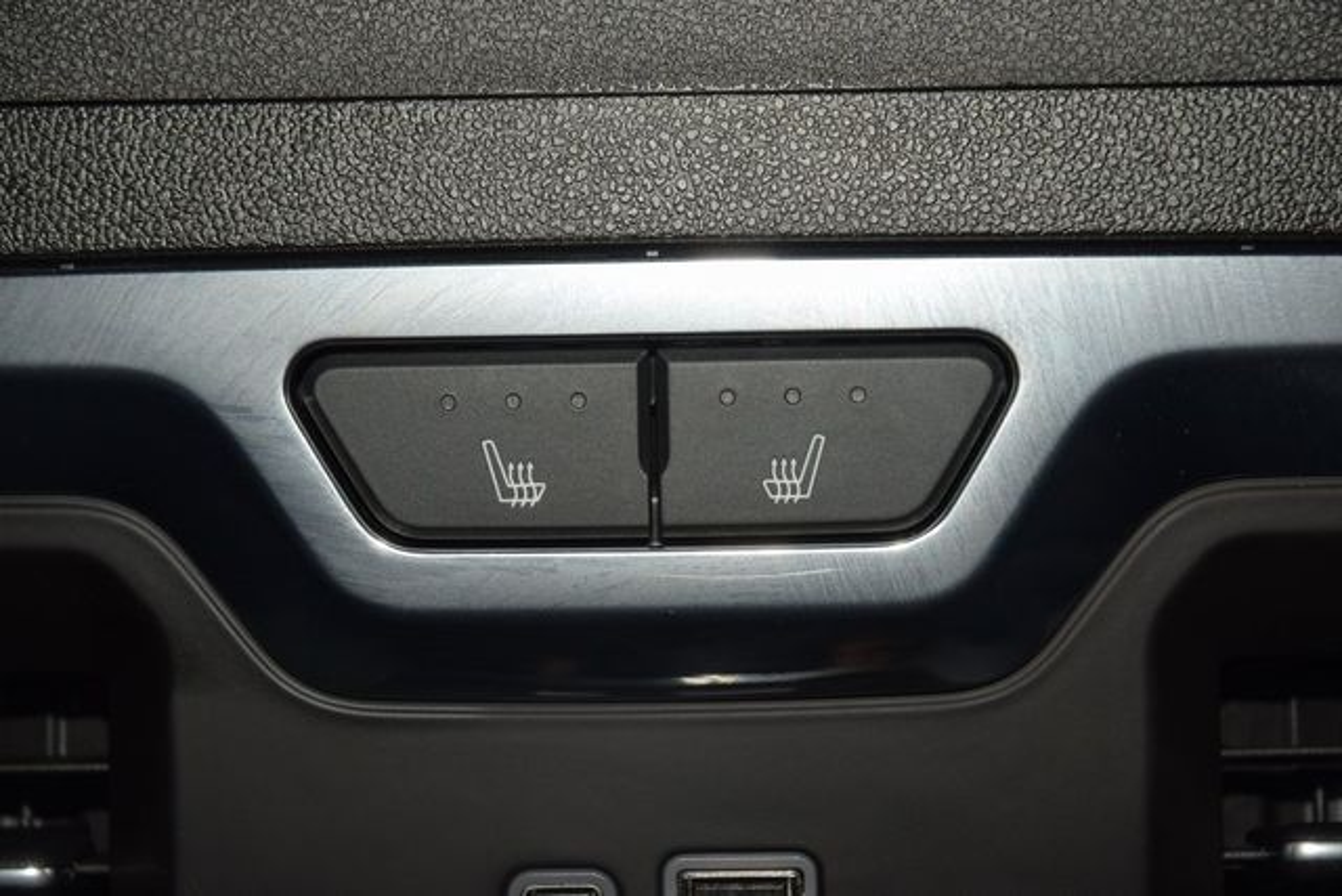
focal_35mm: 105
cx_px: 671
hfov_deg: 19.5
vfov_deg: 13.0
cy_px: 448
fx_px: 3915
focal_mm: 70
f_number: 8
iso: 100
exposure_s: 1/125
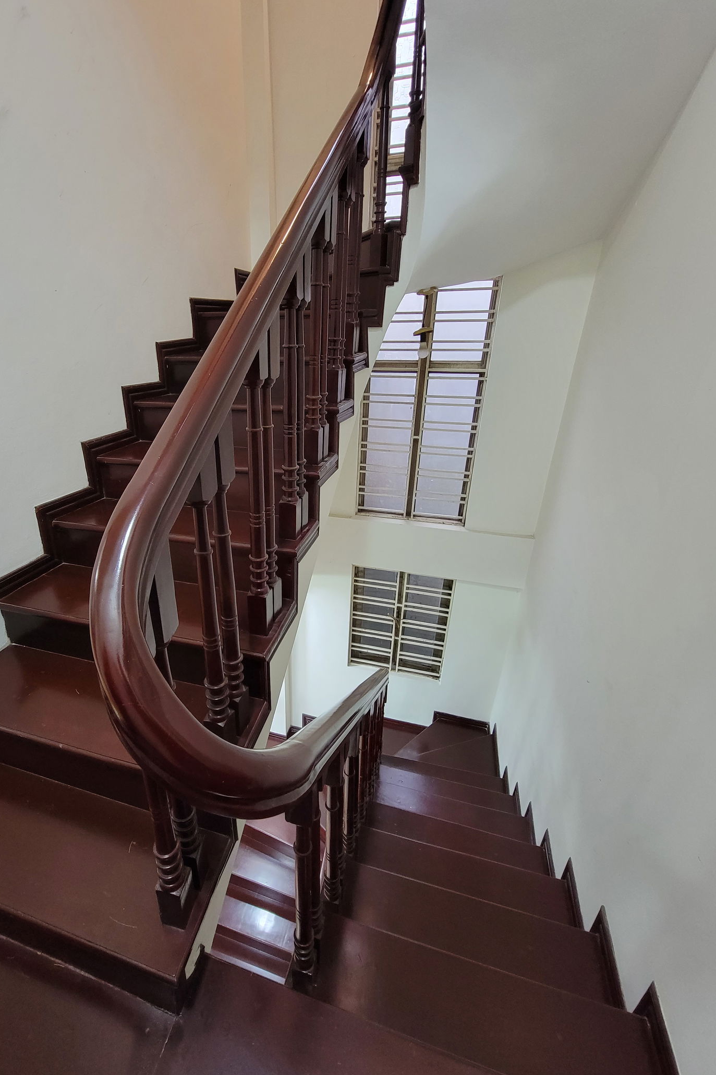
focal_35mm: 14
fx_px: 418
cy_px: 543
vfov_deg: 104.3
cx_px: 305
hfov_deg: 80.7
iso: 500
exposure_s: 1/33
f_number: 2.2
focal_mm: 2.2
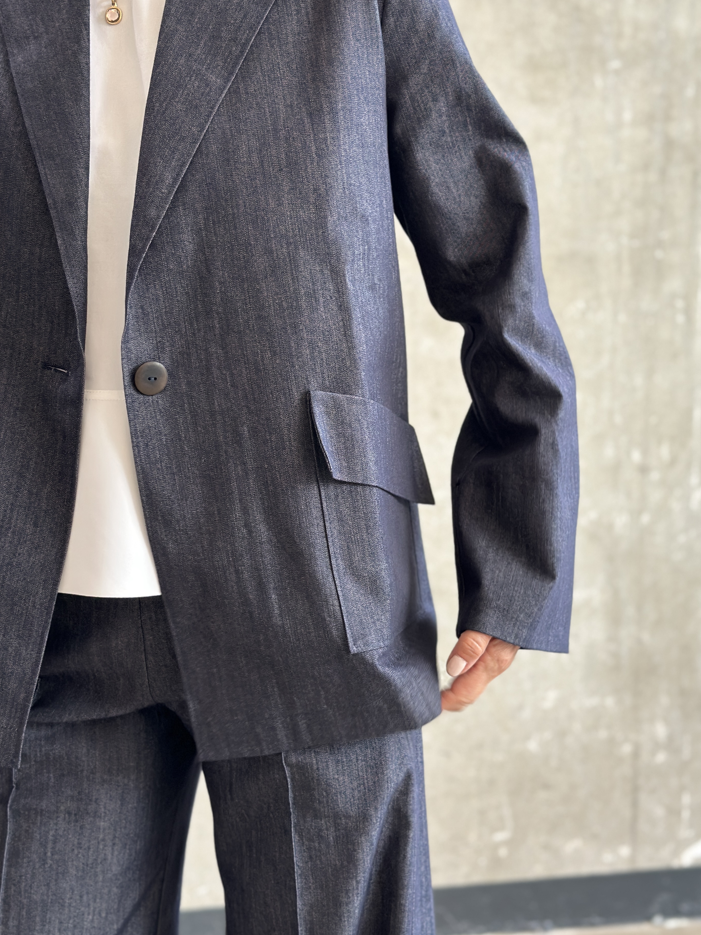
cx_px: 344
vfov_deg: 36.2
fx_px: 1431
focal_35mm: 53
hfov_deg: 27.5
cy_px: 433
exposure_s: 1/85
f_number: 1.78
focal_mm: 6.86
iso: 125
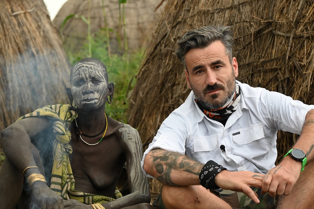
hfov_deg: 18.9
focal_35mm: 108
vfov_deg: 12.7
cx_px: 157
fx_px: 942
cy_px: 104
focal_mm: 72
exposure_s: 1/200
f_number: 4.8
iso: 400
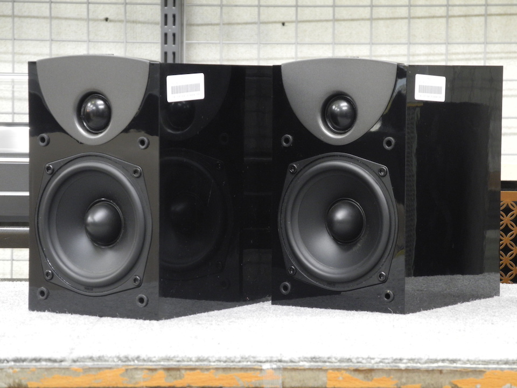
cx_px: 258
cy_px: 194
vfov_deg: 11.0
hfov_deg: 14.6
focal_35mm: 135
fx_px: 2016
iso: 400
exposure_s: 1/7.4
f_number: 5
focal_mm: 28.9
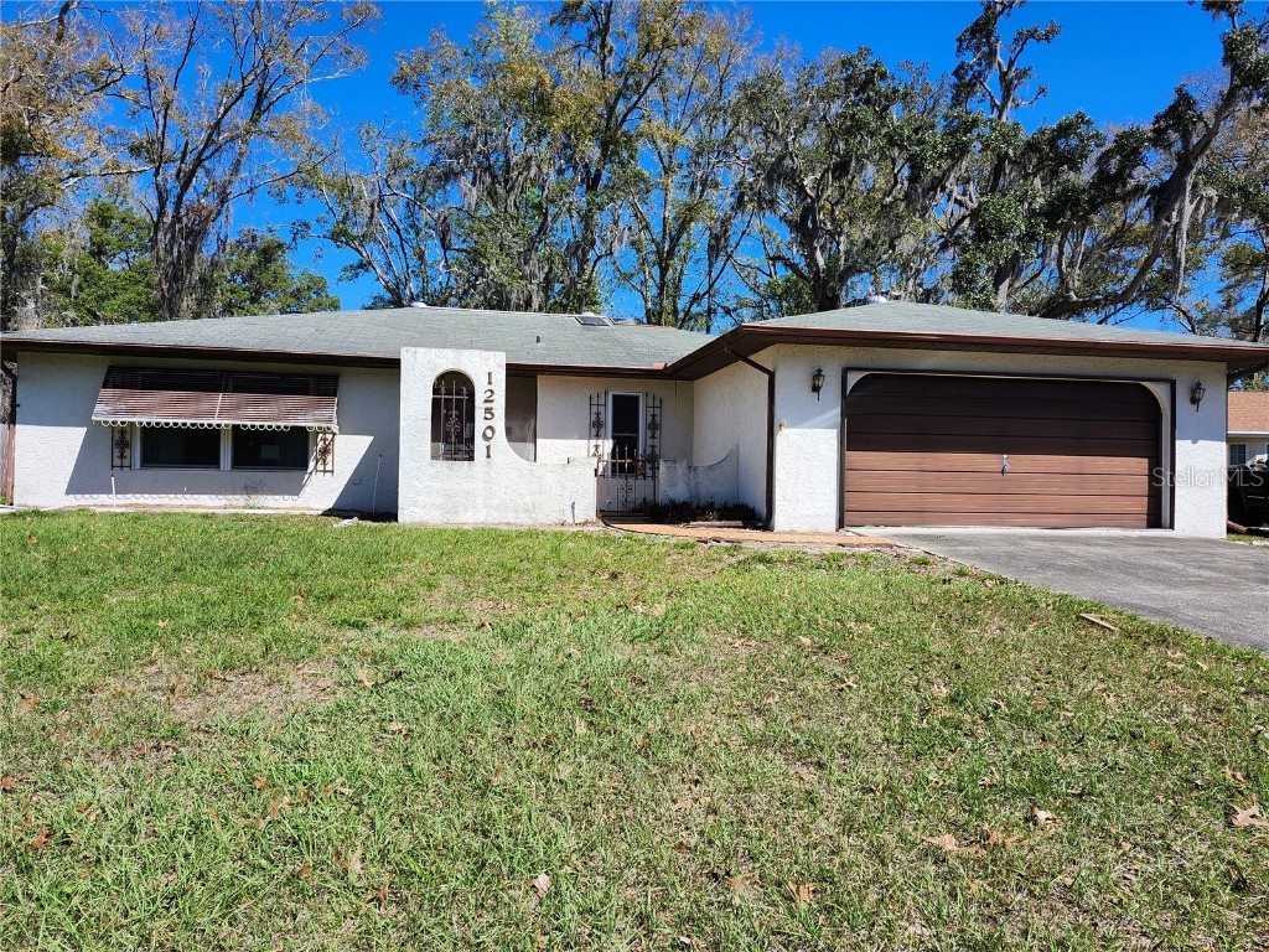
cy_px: 476
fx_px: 843
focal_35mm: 23
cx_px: 634
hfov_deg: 73.9
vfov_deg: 58.9
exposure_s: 1/1347
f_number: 1.8
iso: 25
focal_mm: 5.54
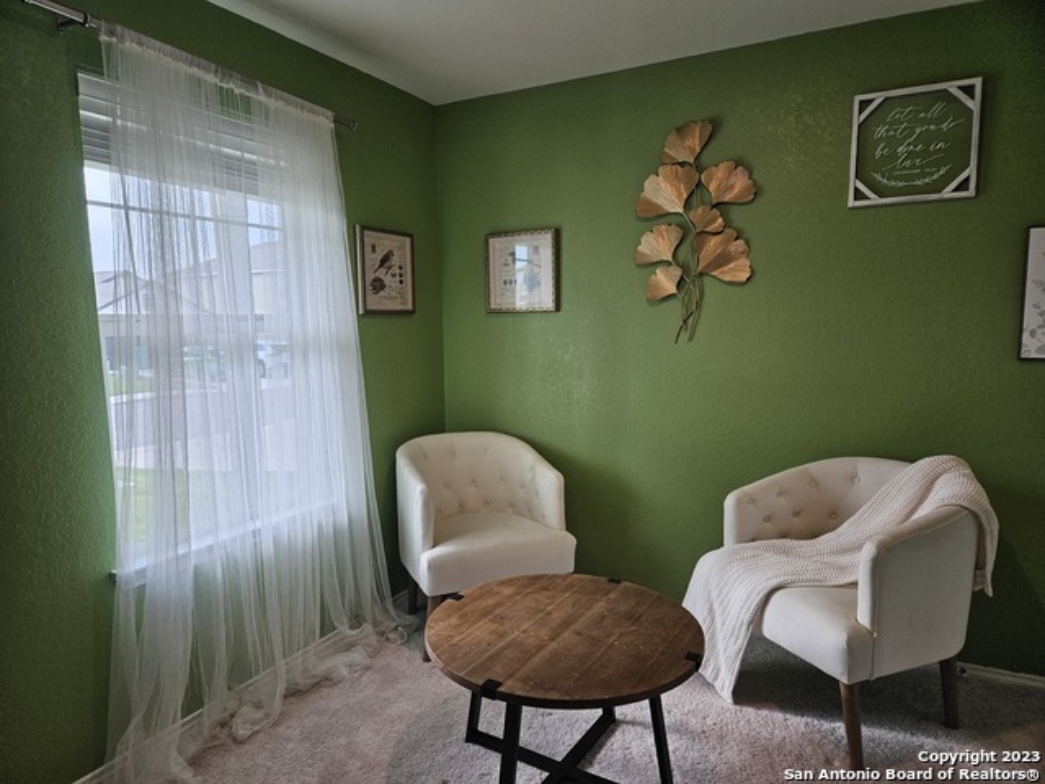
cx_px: 522
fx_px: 694
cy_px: 392
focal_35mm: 23
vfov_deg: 58.9
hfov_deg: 73.9
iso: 64
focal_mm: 5.4
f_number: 1.8
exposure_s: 1/120
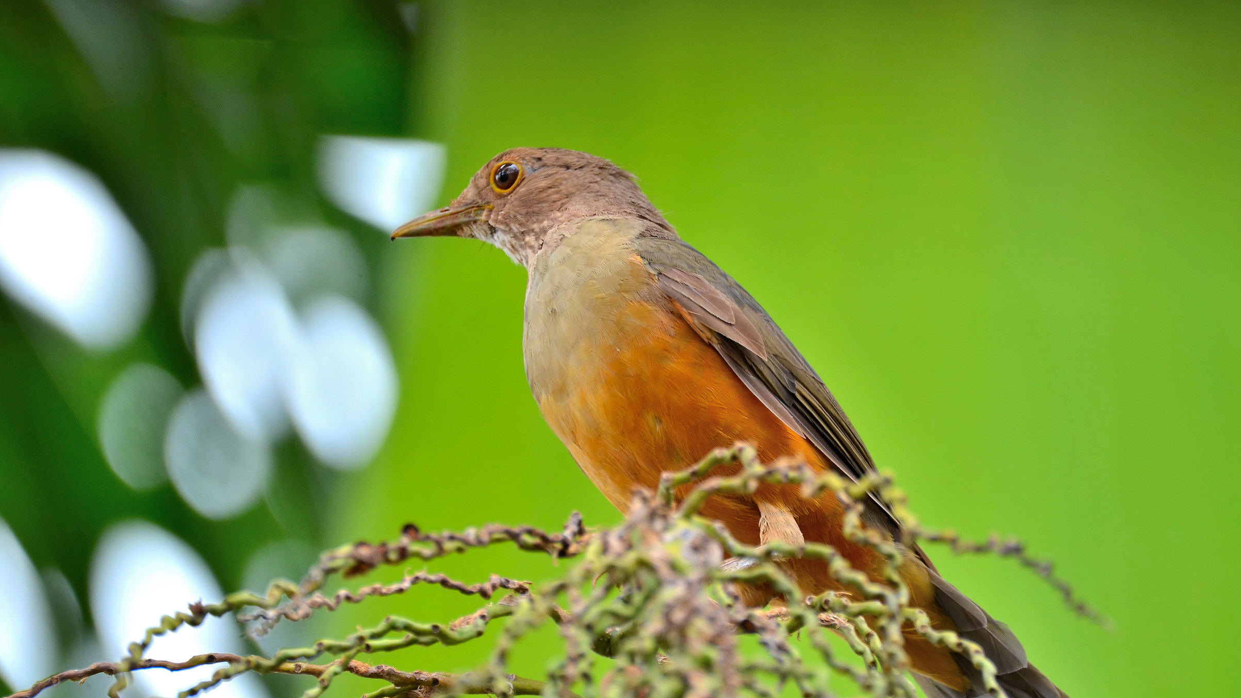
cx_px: 620
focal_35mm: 942
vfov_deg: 1.3
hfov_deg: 2.3
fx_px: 30996
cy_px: 395
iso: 400
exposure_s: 1/250
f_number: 6.3
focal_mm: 600
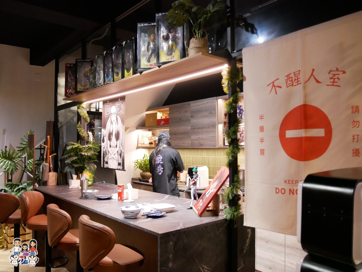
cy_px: 136
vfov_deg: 49.8
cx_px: 181
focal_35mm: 28
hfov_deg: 63.4
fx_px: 293
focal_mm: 14
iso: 3200
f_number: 3.5
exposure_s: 1/50
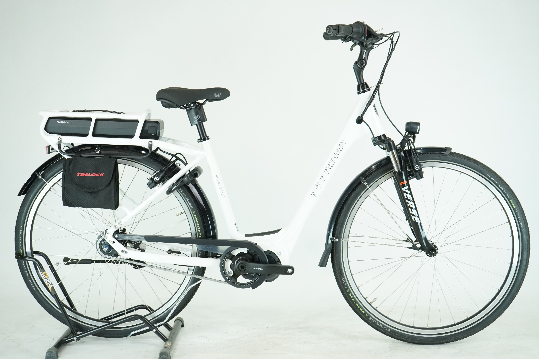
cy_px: 180
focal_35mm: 52
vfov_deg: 26.0
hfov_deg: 38.2
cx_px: 270
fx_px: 778
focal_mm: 52
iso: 1600
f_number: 5.6
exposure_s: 1/200
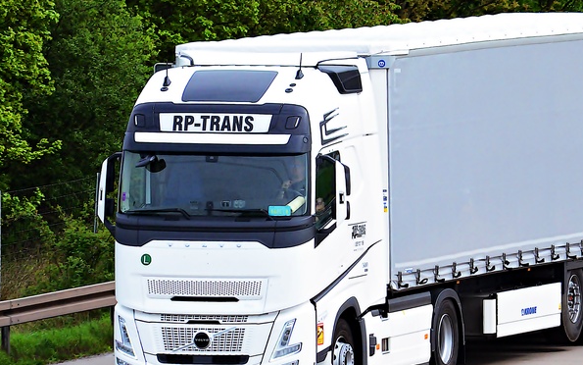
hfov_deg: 4.7
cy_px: 193
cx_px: 378
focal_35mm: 451
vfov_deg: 2.9
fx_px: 7166
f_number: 11
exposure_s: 1/1000
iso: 1600
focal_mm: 220
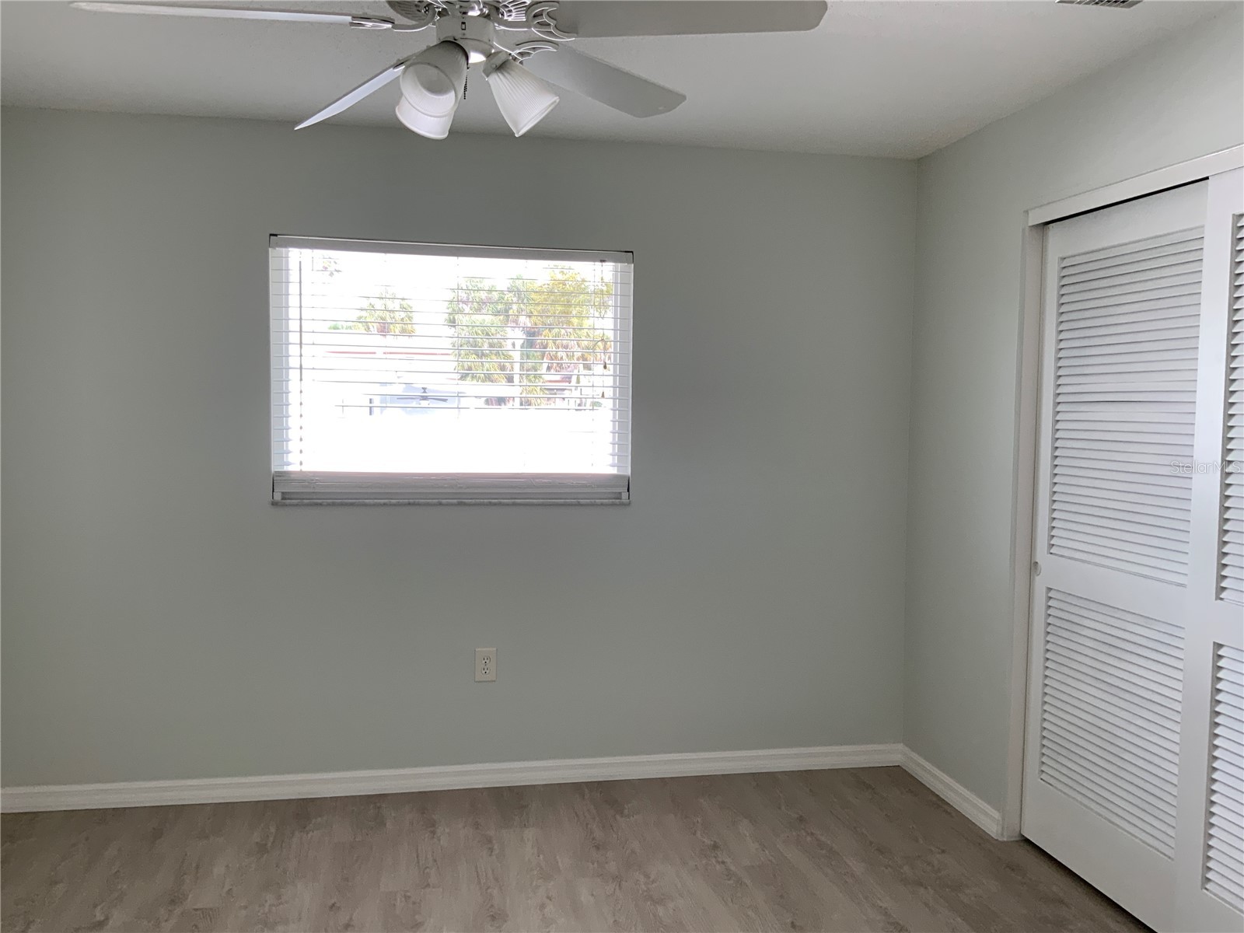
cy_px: 466
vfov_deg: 48.2
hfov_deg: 61.7
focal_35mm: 29
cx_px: 622
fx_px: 1042
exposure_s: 1/120
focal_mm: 3
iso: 40
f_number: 1.8
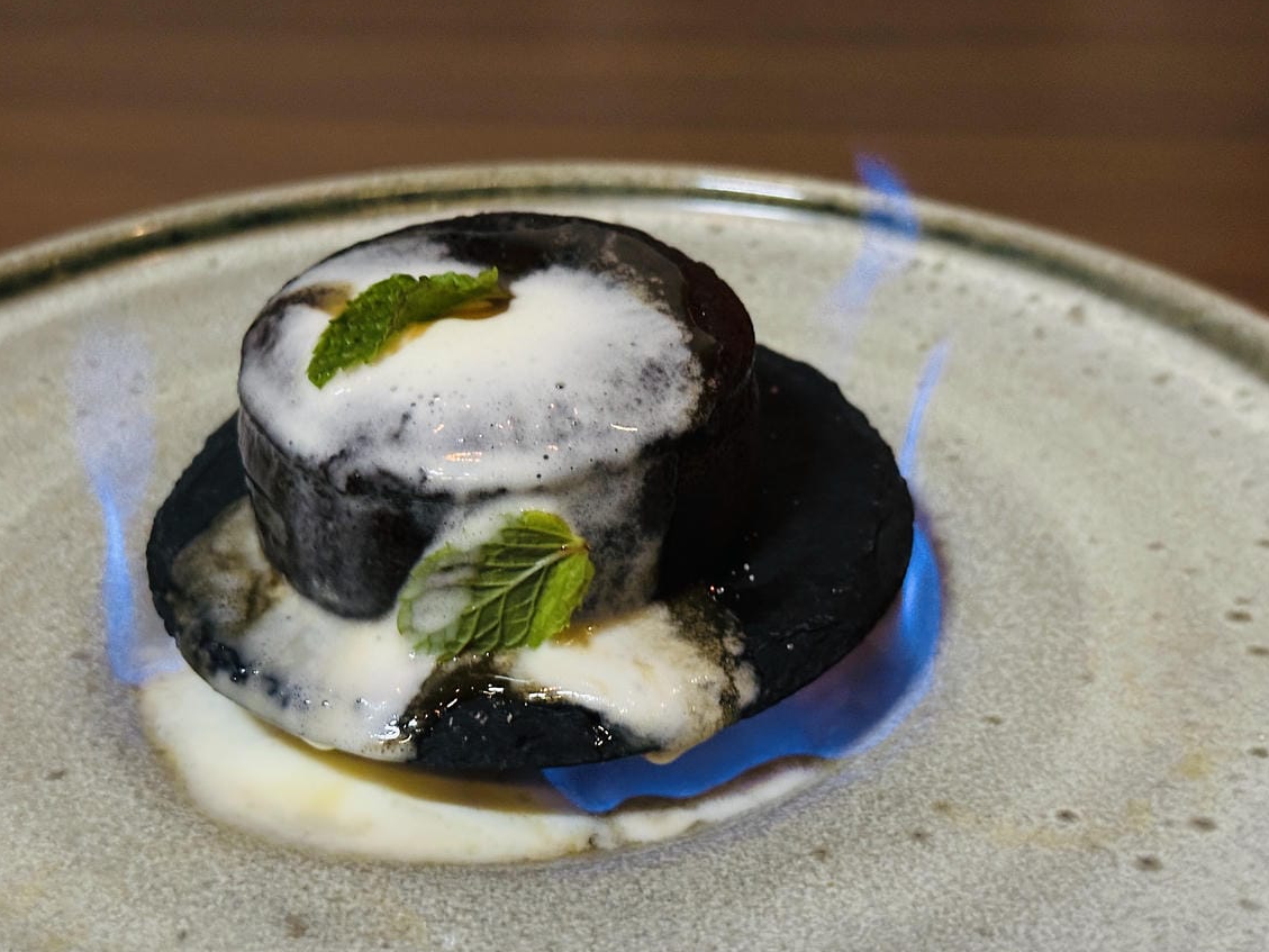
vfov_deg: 28.6
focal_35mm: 51
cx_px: 597
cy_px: 460
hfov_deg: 37.5
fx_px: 1870
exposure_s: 1/19
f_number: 1.78
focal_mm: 6.86
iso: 640
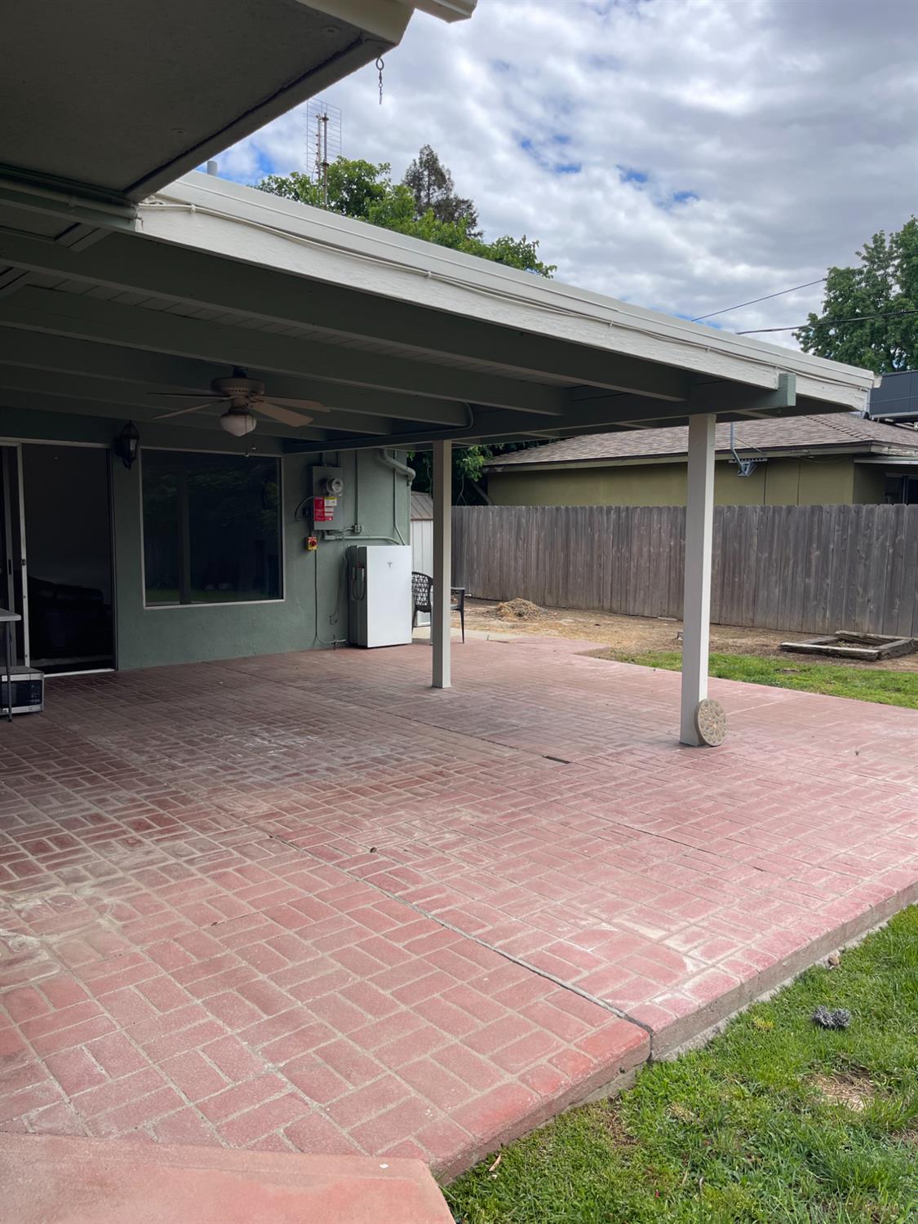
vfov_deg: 69.4
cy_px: 612
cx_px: 459
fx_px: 884
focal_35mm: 25
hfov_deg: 54.9
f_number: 1.6
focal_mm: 5.1
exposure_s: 1/2012
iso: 32
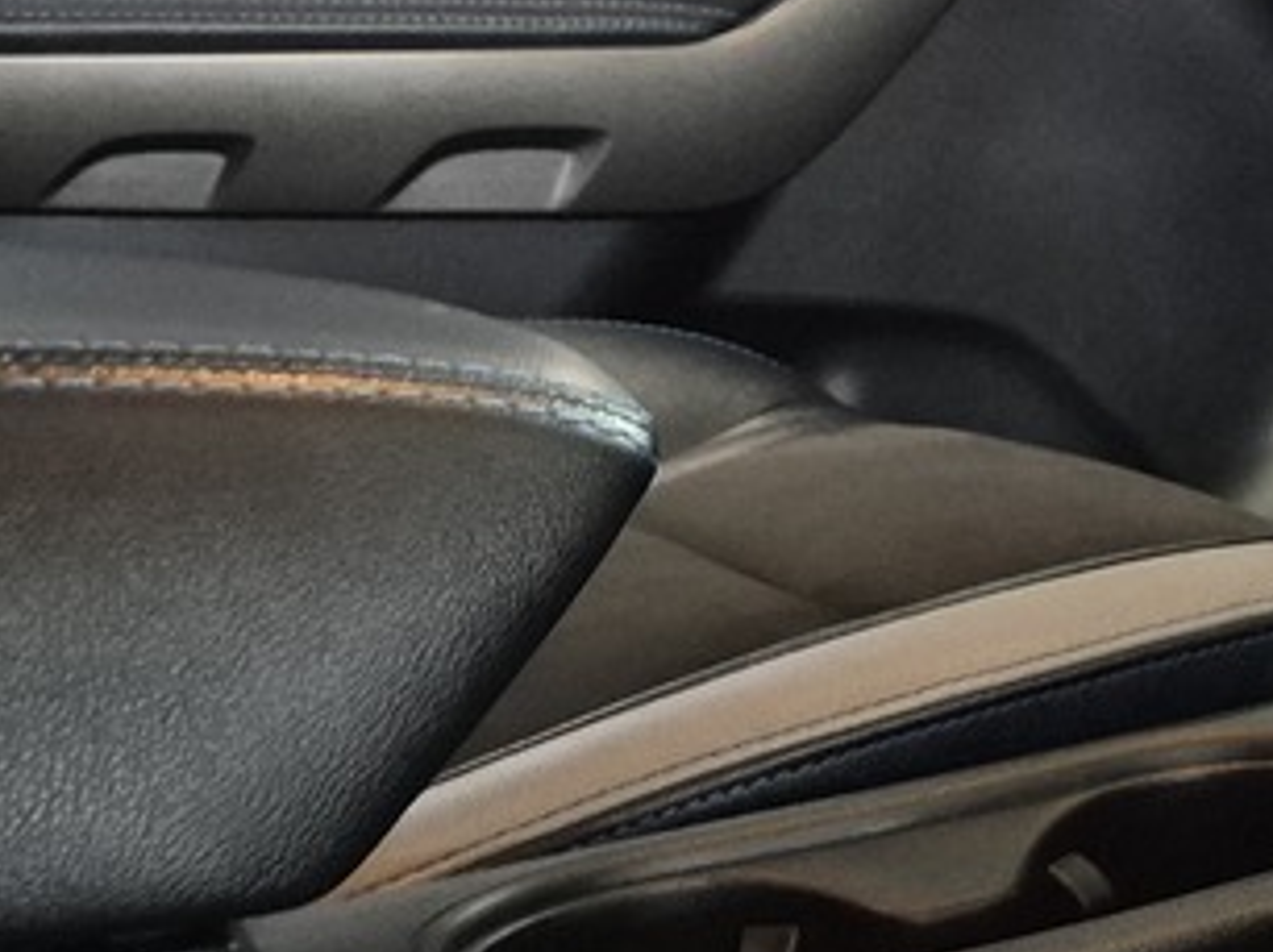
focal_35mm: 77
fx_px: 2829
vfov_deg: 18.6
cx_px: 2109
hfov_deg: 20.2
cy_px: 8
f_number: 1.8
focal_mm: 5.4
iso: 1250
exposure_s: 1/50
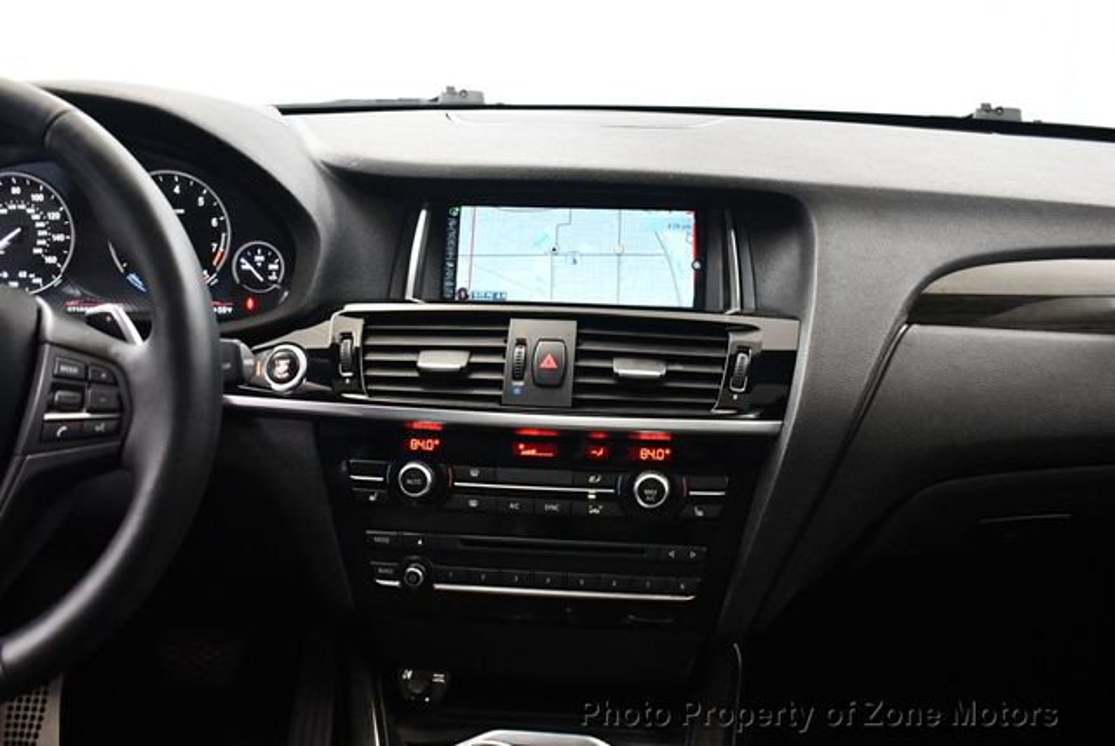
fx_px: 1116
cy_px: 373
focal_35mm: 36
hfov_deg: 53.1
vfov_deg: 36.9
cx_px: 558
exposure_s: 1/60
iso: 4000
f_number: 3.5
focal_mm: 18
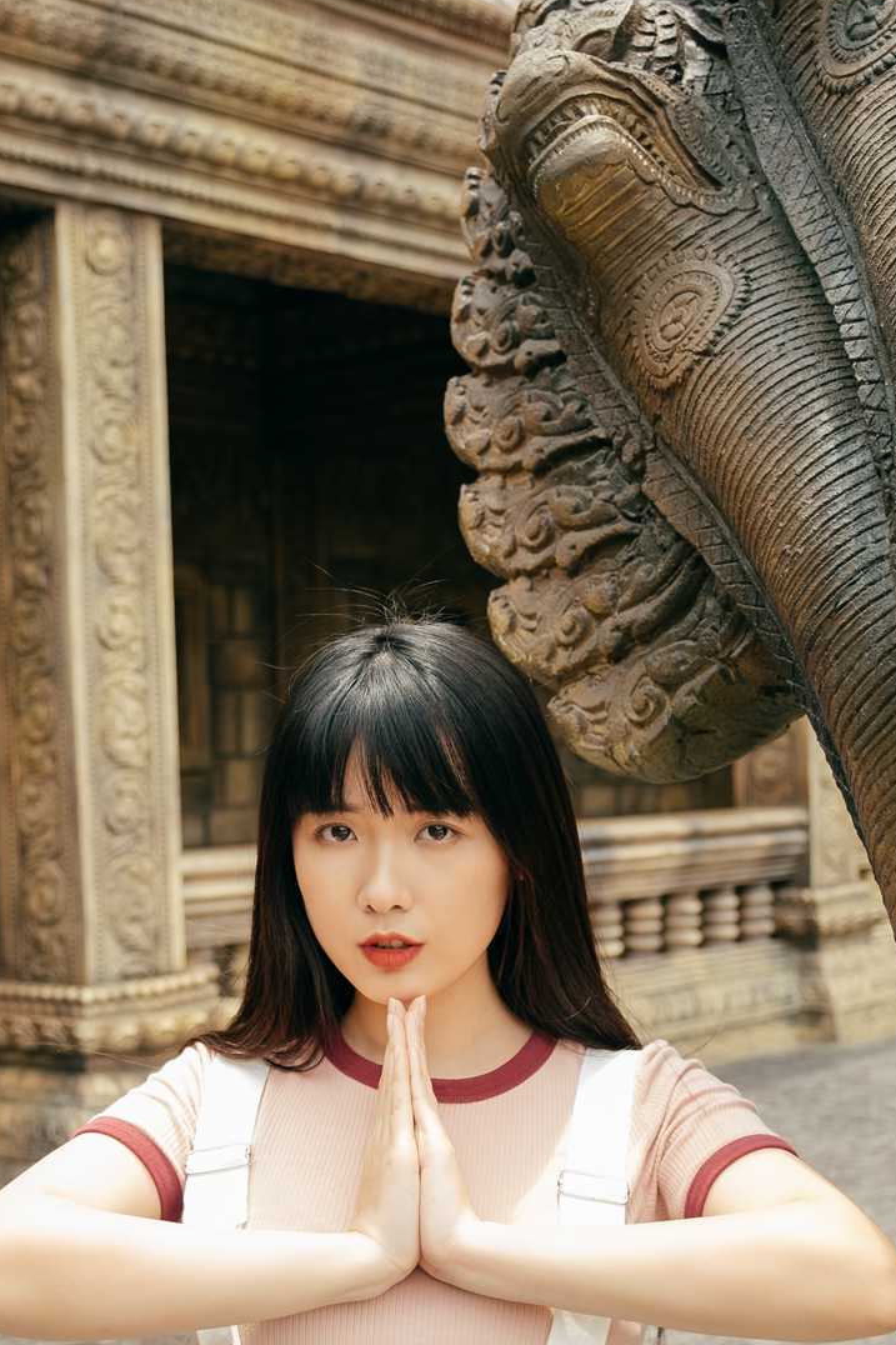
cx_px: 347
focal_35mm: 58
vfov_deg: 34.3
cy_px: 864
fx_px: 2166
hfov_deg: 23.3
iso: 100
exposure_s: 1/400
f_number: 2.8
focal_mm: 21.3
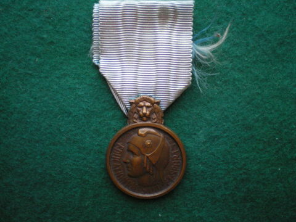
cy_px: 111
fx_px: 325
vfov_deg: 37.7
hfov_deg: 49.0
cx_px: 148
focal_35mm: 38
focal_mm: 6.3
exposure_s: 1/40
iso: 400
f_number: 3.1
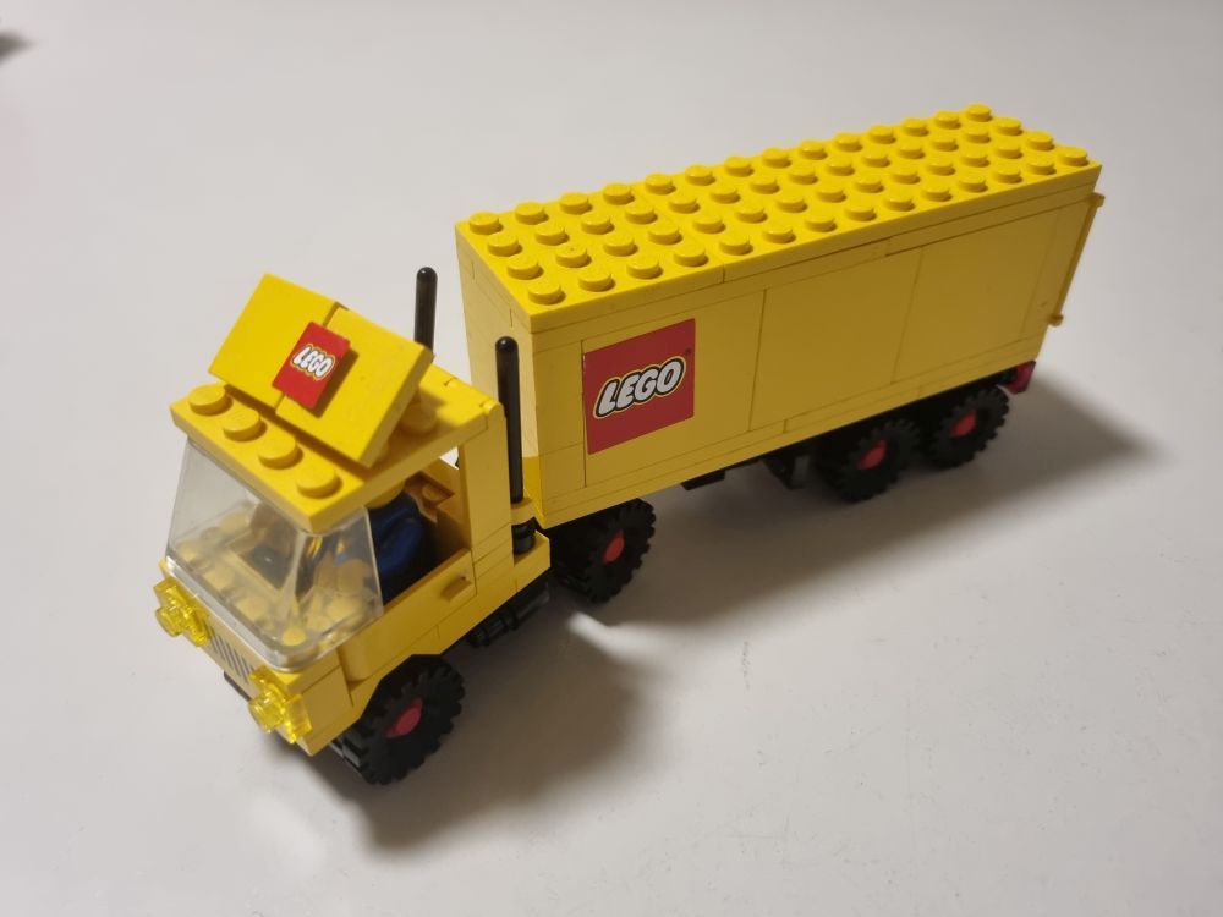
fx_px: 919
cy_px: 458
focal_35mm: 26
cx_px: 612
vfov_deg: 53.1
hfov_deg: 67.3
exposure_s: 1/50
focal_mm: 5.4
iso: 320
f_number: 1.8
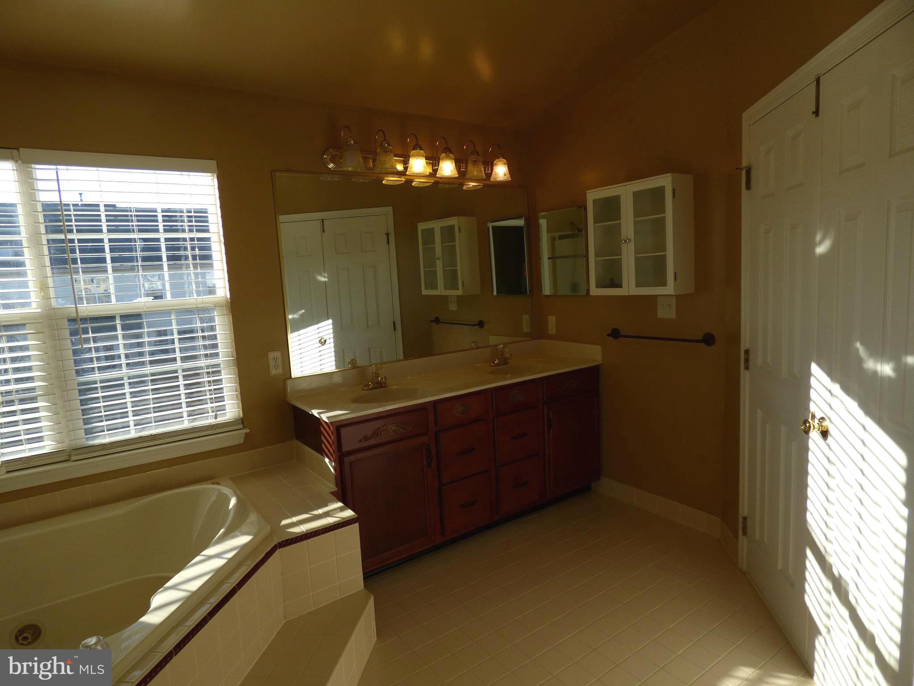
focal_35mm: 20
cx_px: 457
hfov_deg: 81.7
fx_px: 528
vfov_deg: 66.0
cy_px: 343
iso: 100
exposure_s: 1/500
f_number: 2.8
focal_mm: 3.58
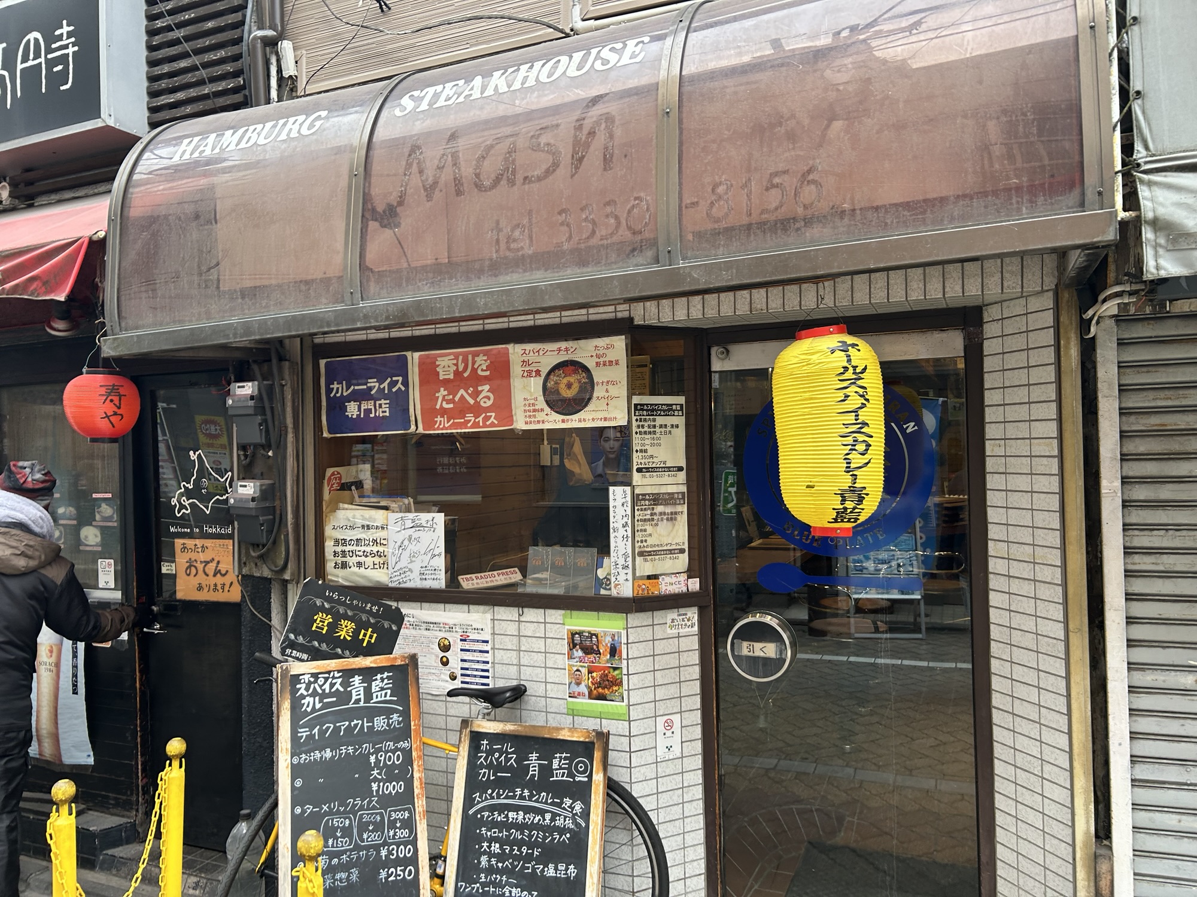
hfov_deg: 67.3
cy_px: 448
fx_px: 899
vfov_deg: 53.1
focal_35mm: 26
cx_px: 598
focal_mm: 5.7
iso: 50
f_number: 1.5
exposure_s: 1/121
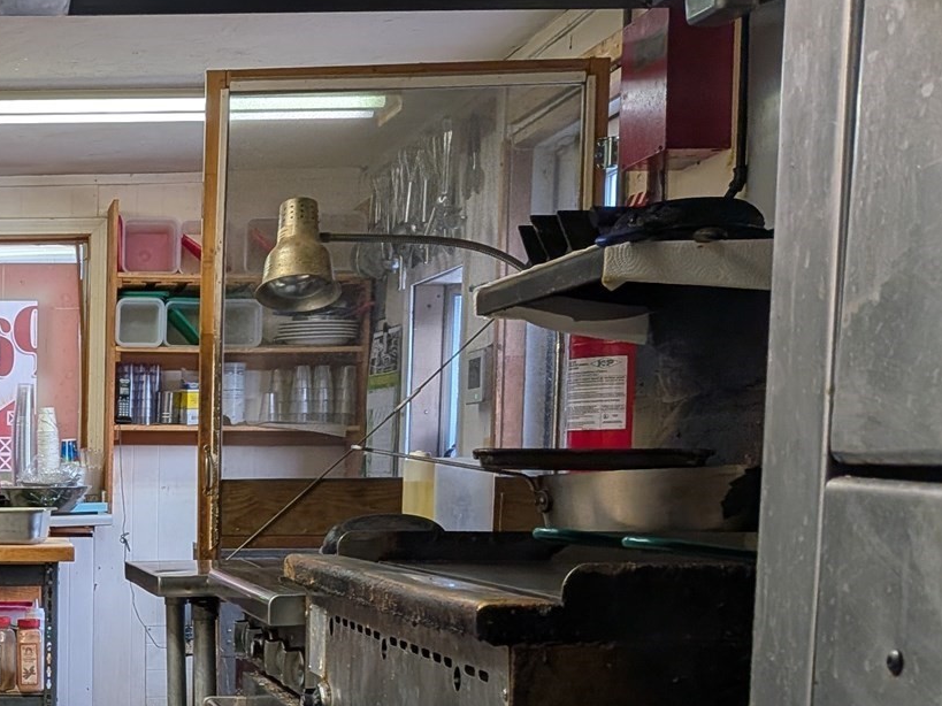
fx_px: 1633
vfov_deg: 23.8
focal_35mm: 60
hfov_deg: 29.3
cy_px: 634
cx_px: -72
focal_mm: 4.53
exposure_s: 1/30
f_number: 1.7
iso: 30
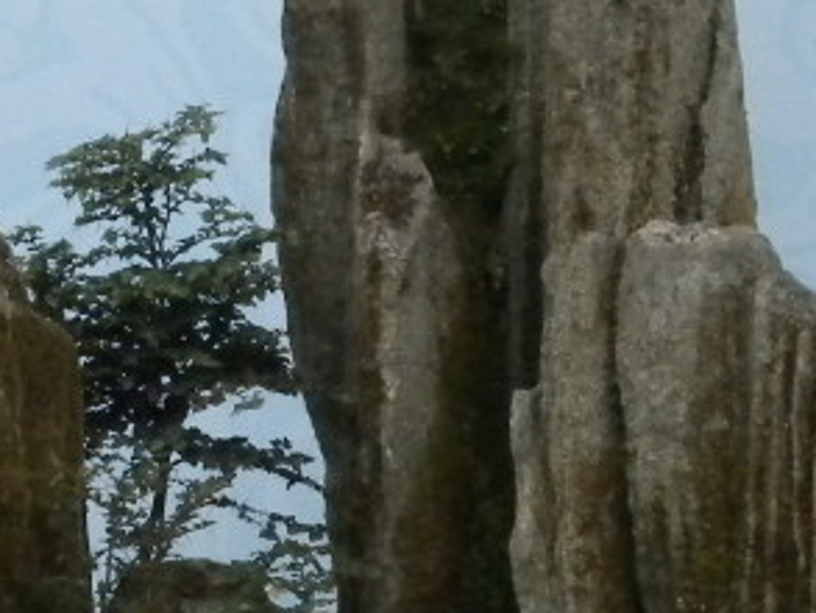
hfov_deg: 7.2
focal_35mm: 276
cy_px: 334
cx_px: 384
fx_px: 6509
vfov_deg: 5.4
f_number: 5.1
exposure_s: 1/164
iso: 553
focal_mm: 14.3
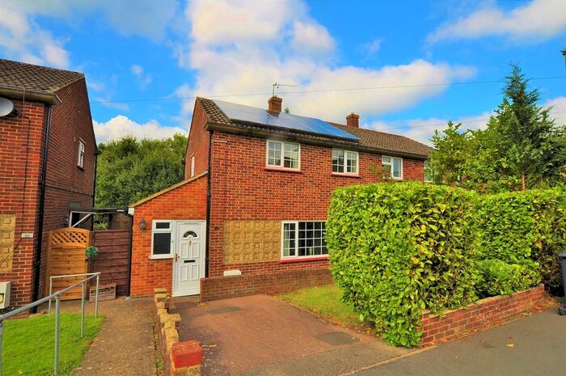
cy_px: 188
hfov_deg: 95.0
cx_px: 283
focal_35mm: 16
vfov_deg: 71.9
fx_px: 259
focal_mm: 11
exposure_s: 1/250
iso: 200
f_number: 10
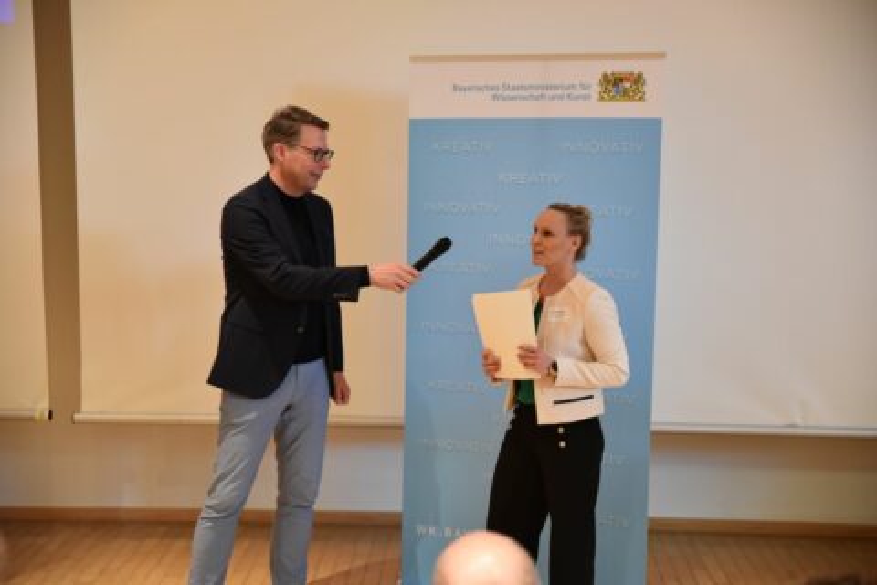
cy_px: 292
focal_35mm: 56
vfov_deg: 24.2
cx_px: 438
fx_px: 1364
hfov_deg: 35.6
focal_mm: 56
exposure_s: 1/125
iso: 4000
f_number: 2.8
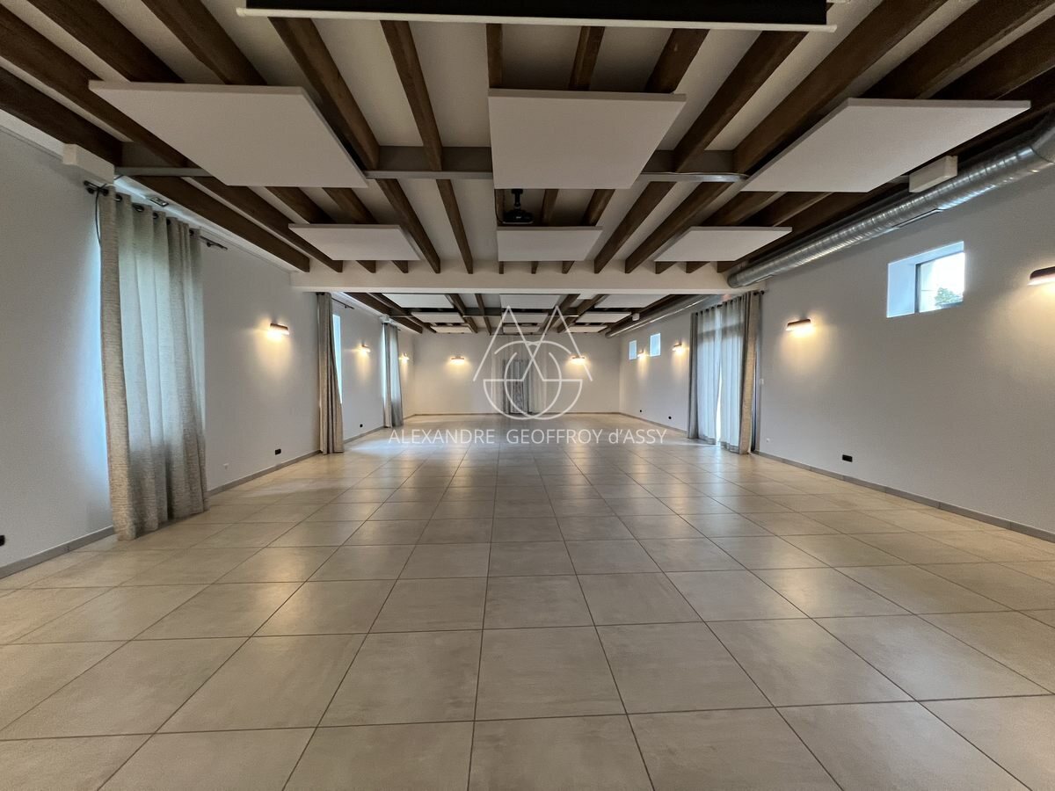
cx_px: 528
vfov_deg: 89.9
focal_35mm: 13
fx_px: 396
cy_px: 396
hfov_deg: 106.2
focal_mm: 1.57
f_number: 1.8
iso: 250
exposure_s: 1/50
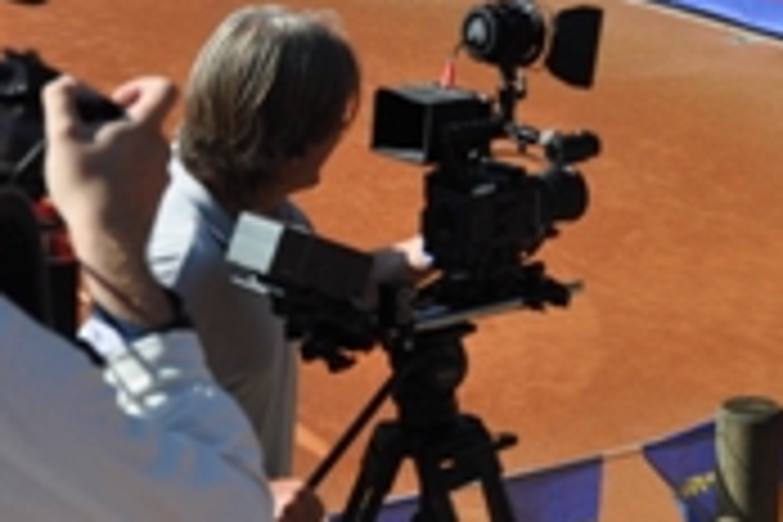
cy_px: 266
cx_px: 688
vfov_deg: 12.7
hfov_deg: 18.6
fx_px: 2349
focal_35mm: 108
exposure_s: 1/1600
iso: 400
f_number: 6.3
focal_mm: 28
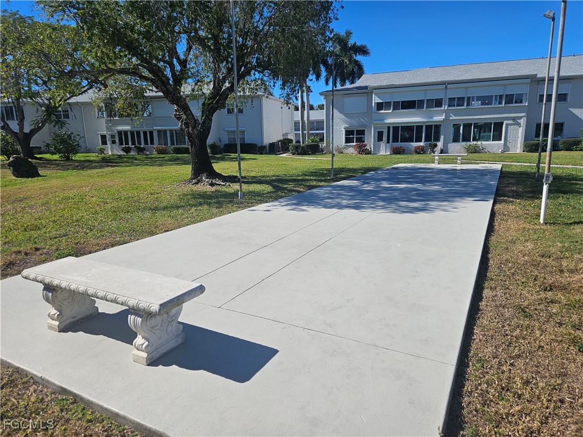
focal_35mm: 23
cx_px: 292
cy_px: 218
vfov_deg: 58.9
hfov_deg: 73.9
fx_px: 387
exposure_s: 1/3327
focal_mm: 5.4
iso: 25
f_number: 1.8
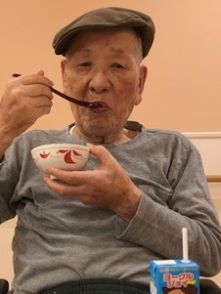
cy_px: 190
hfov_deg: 28.3
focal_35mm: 51
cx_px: 65
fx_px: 434
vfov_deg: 37.2
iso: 32
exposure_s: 1/30
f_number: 1.8
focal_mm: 3.99
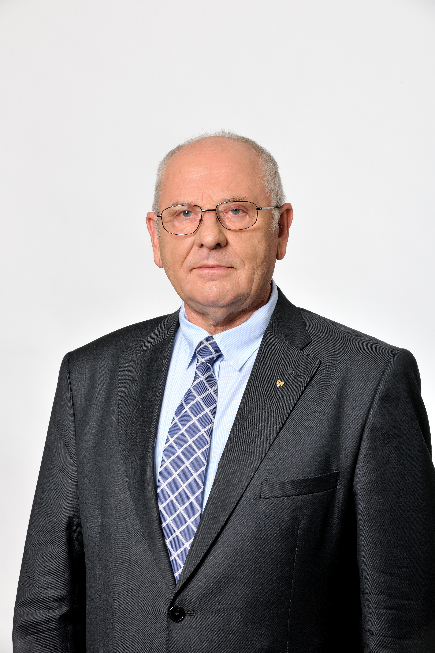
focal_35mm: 120
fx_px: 2175
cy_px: 326
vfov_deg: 17.1
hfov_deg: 11.4
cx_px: 218
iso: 100
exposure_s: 1/160
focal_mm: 120
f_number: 14
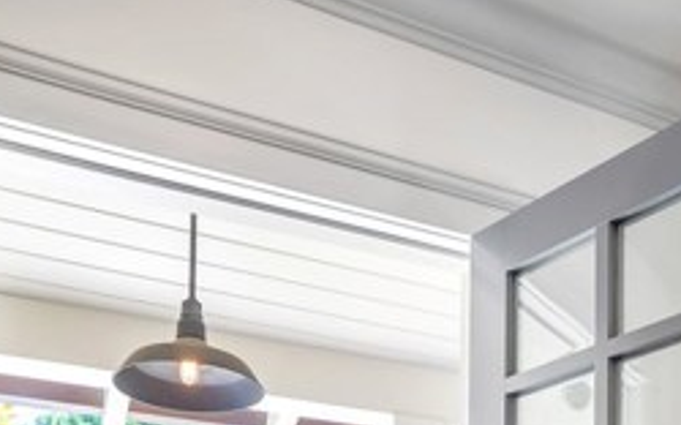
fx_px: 872
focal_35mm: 47
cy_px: 793
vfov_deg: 19.4
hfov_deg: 41.5
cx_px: 504
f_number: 8
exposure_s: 1/20
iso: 125
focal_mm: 18
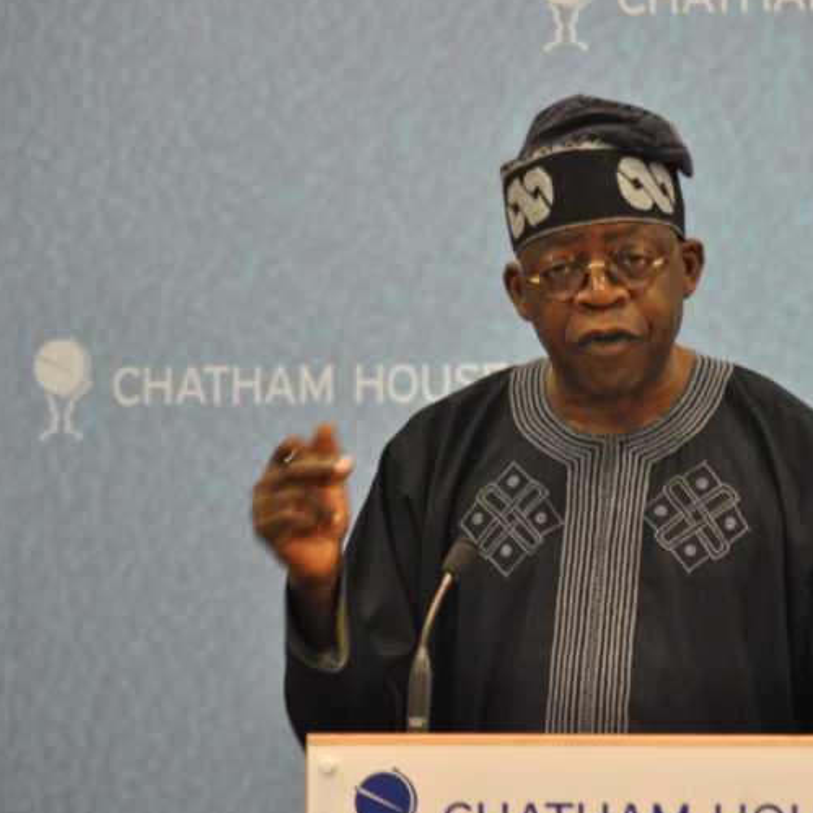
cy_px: 409
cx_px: 617
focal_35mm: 305
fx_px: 8095
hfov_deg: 5.7
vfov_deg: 5.7
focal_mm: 155
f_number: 4.5
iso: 800
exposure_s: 1/40
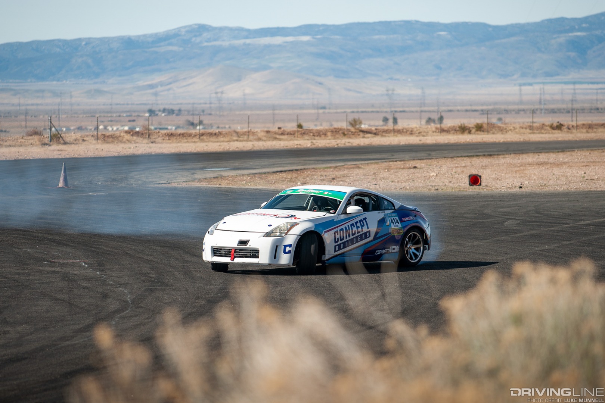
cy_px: 202
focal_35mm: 185
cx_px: 302
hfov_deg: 11.1
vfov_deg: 7.4
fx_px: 3109
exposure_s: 1/500
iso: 100
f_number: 4
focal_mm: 185
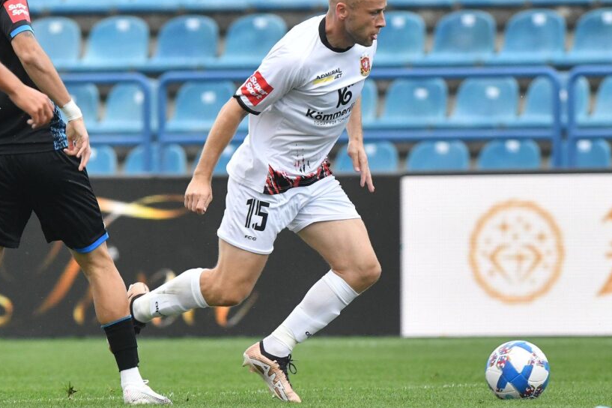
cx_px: 233
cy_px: 175
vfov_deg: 3.7
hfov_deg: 5.5
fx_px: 6389
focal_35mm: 376
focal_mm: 300
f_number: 5
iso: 1600
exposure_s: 1/1250
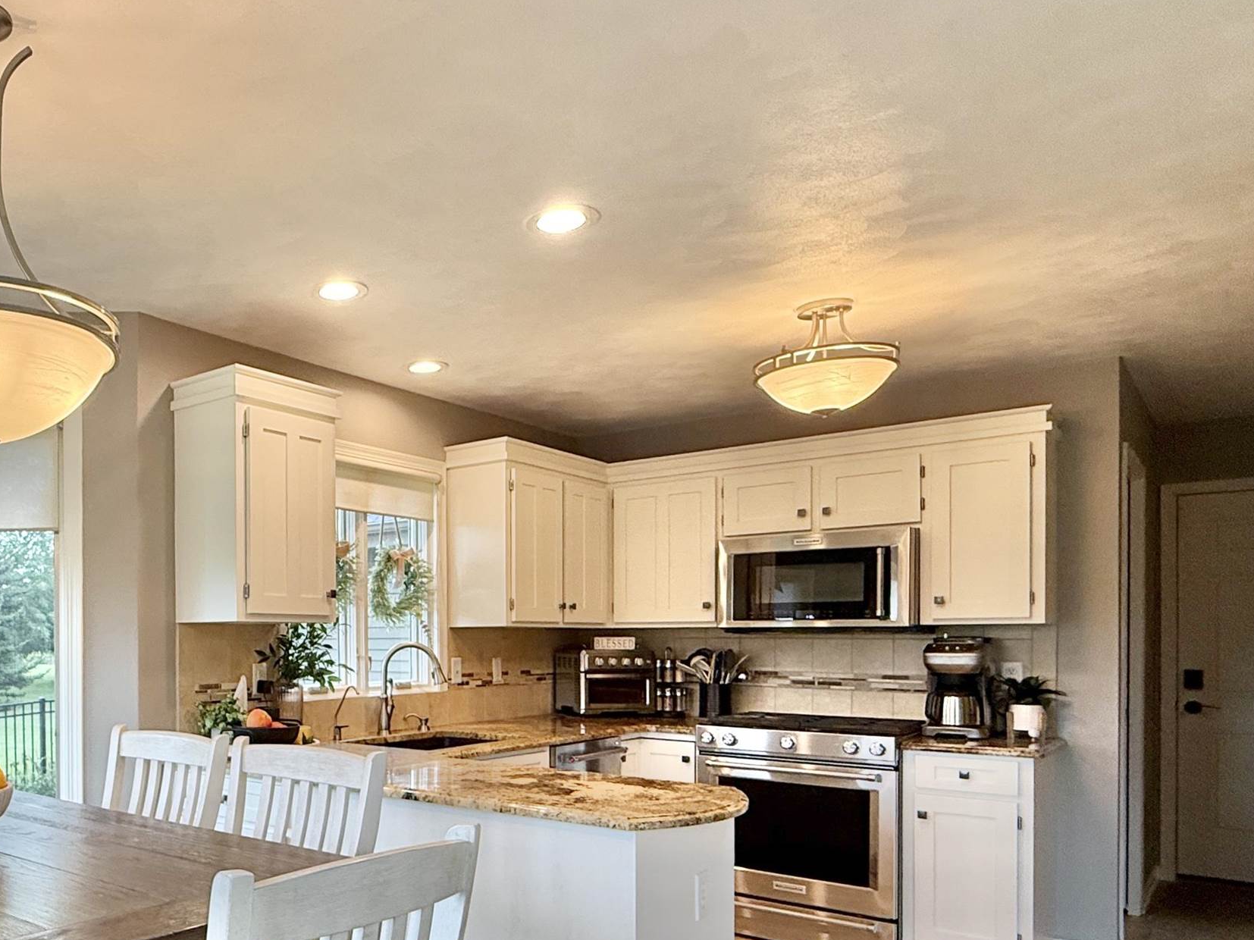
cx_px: 210
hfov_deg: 60.5
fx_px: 942
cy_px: 623
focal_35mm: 26
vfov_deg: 52.1
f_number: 2.2
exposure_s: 1/120
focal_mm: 2.22
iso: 125
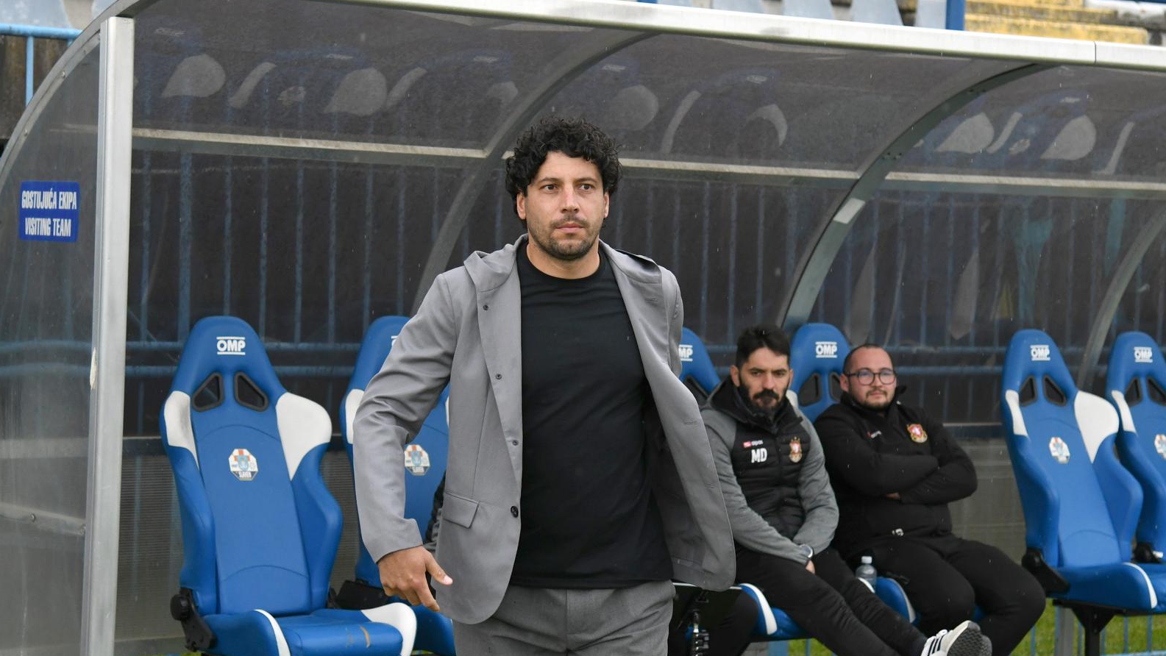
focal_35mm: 92
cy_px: 363
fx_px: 2845
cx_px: 581
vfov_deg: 13.2
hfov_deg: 23.2
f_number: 4
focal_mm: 58
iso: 1600
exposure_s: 1/1000
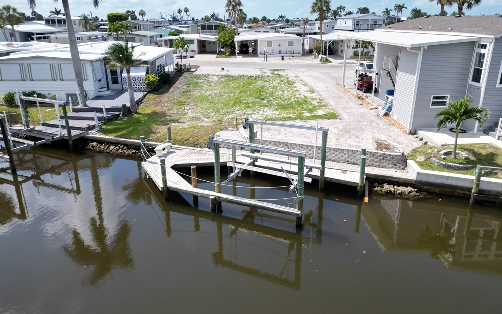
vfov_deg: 47.5
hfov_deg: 70.4
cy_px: 145
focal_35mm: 26
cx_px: 255
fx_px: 356
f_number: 1.7
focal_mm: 6.72
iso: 120
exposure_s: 1/2500
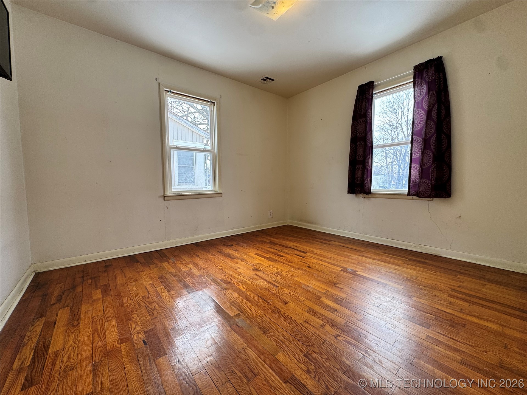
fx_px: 213
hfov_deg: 102.1
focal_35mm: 14
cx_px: 264
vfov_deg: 85.7
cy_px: 198
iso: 50
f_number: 2.2
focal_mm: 2.22
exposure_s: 1/99
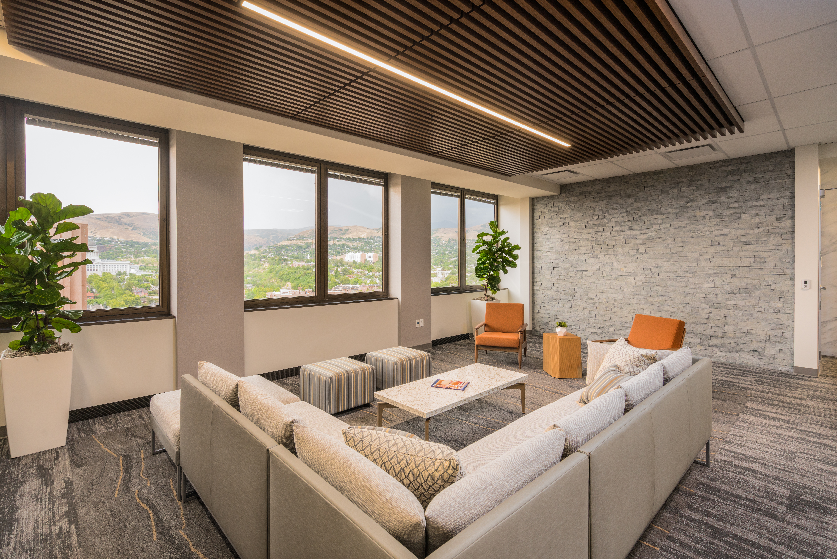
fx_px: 372
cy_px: 280
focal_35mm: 16
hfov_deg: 96.7
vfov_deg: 73.8
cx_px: 418
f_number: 9
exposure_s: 1/5
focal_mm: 16
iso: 400
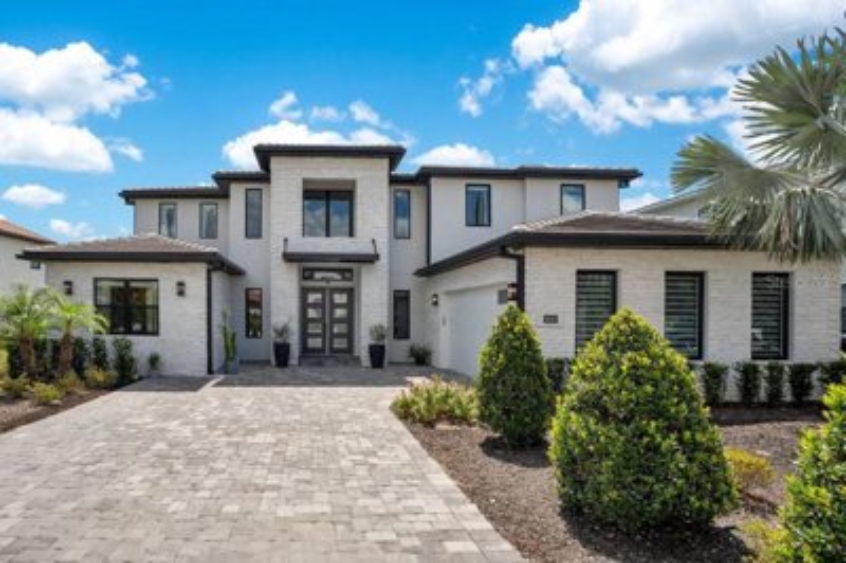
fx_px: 376
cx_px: 423
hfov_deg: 96.8
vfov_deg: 73.6
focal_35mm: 16
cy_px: 282
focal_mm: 16
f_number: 10
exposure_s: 1/200
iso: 100
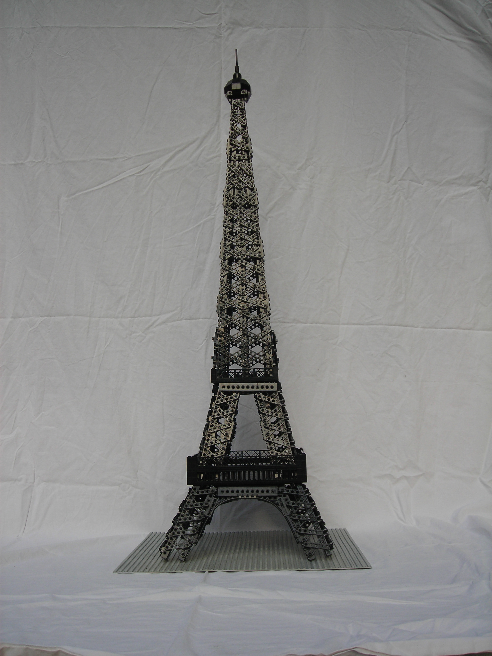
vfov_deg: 45.8
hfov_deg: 35.1
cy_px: 328
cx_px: 246
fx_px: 777
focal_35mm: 41
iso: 50
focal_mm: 6.8
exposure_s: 1/101
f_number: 3.3
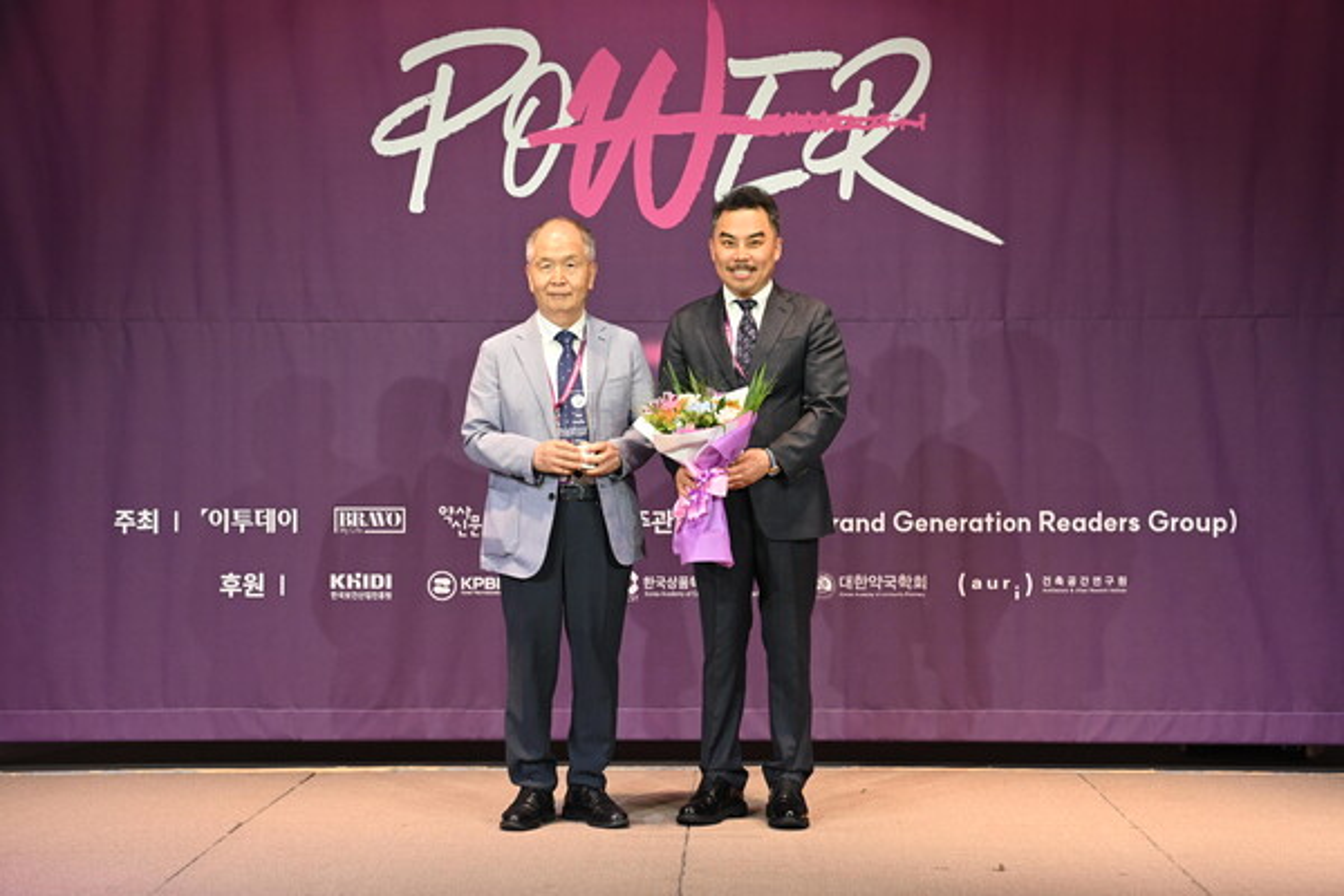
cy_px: 448
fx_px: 2613
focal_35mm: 70
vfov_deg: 19.5
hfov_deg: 28.8
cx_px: 672
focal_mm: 70
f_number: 4
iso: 1600
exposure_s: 1/200
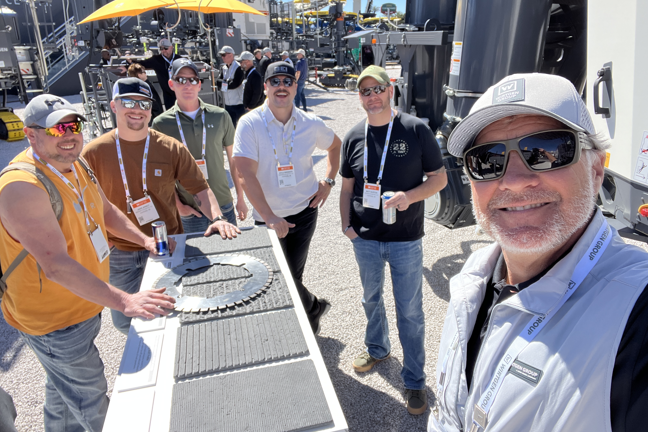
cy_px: 207
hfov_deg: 73.7
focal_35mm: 24
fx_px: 432
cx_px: 324
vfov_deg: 53.1
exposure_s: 1/400
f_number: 2.2
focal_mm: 2.71
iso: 32
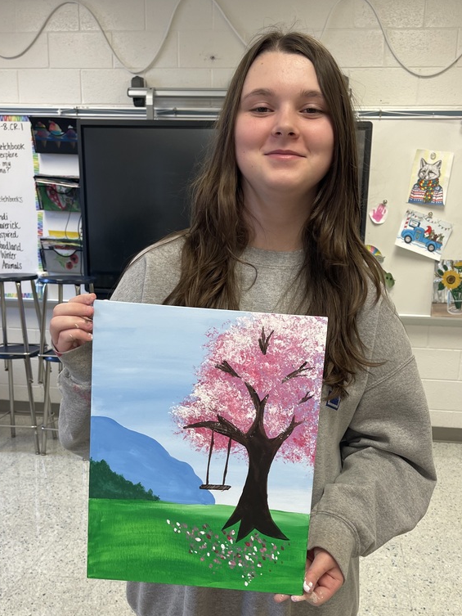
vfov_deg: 53.4
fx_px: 605
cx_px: 251
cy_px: 384
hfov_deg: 41.8
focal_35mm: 34
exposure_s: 1/60
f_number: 1.6
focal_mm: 5.1
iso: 80
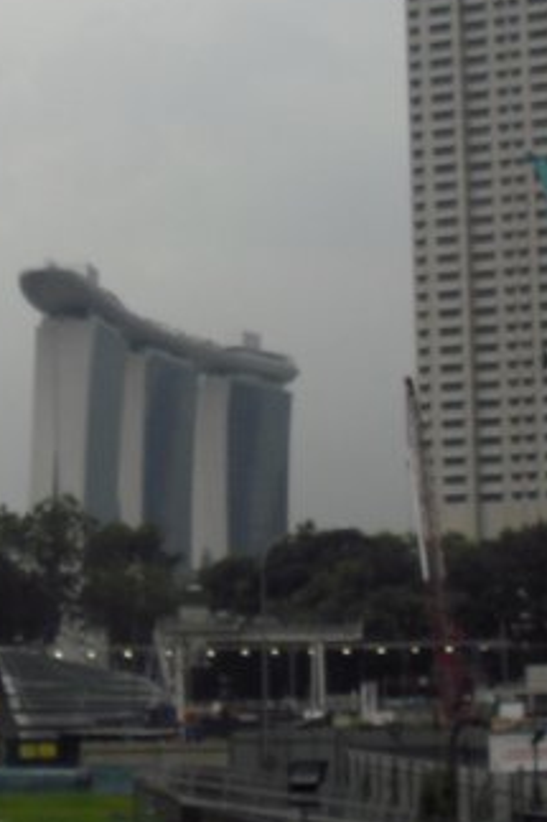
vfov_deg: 20.8
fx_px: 2236
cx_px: 206
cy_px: 277
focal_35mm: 98
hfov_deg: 13.9
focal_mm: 6.2
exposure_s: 1/60
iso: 100
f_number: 8
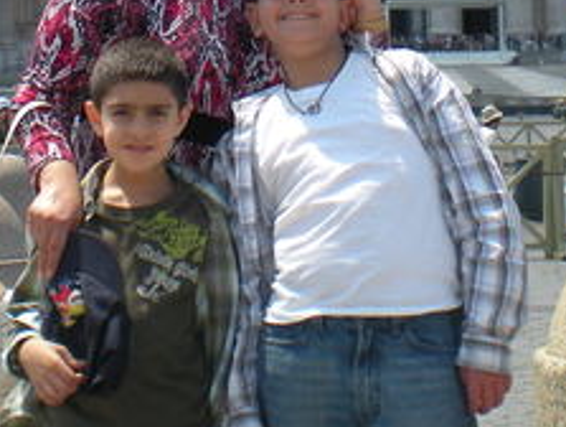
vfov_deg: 11.6
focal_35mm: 126
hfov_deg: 15.6
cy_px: -61
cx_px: 279
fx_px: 2064
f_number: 4.9
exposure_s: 1/305
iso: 89
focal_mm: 7.4
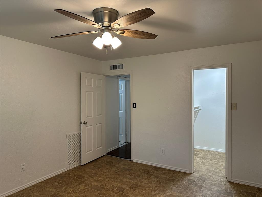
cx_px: 131
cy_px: 98
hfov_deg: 71.6
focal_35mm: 24
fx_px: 182
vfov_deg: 56.8
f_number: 1.78
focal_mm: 6.86
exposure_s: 1/120
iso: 200
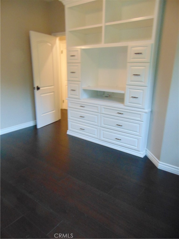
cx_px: 90
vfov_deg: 69.4
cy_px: 120
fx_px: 172
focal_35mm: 25
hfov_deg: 54.9
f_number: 3
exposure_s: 1/25
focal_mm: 4.5
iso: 400
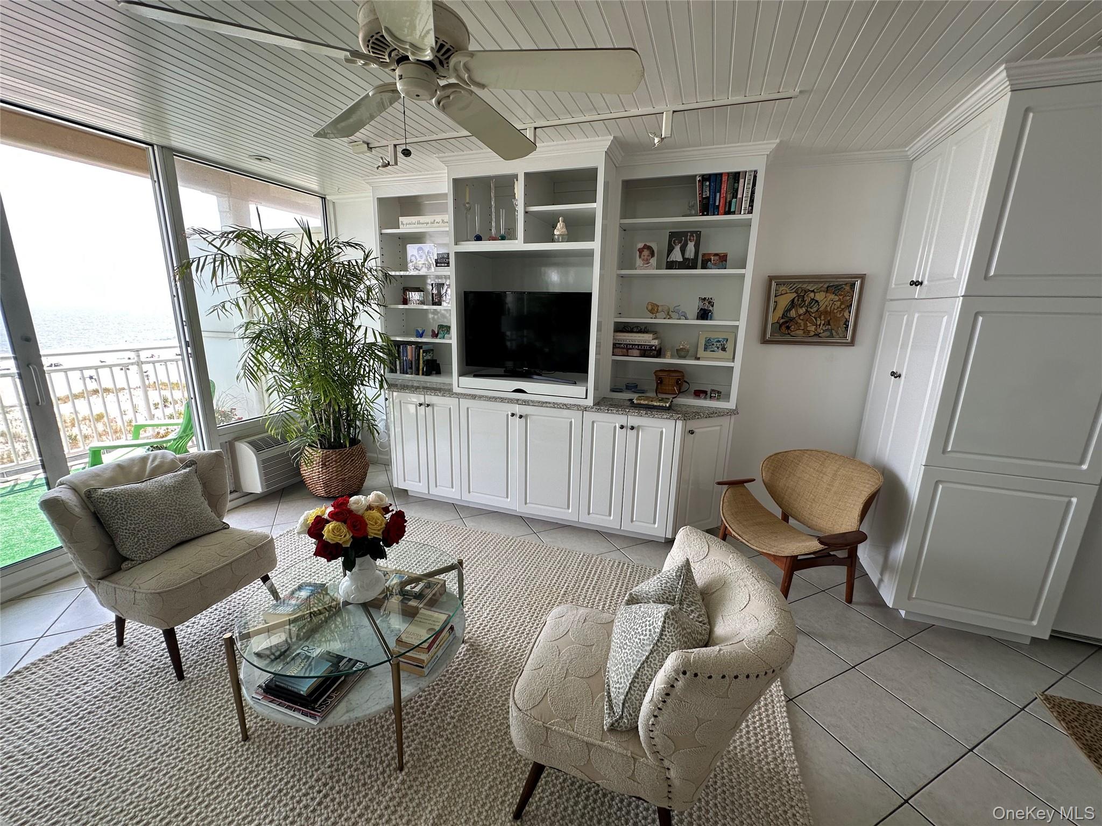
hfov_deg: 102.1
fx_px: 446
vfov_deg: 85.7
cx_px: 551
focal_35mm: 14
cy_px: 413
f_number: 2.2
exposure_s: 1/147
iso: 40
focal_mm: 2.22
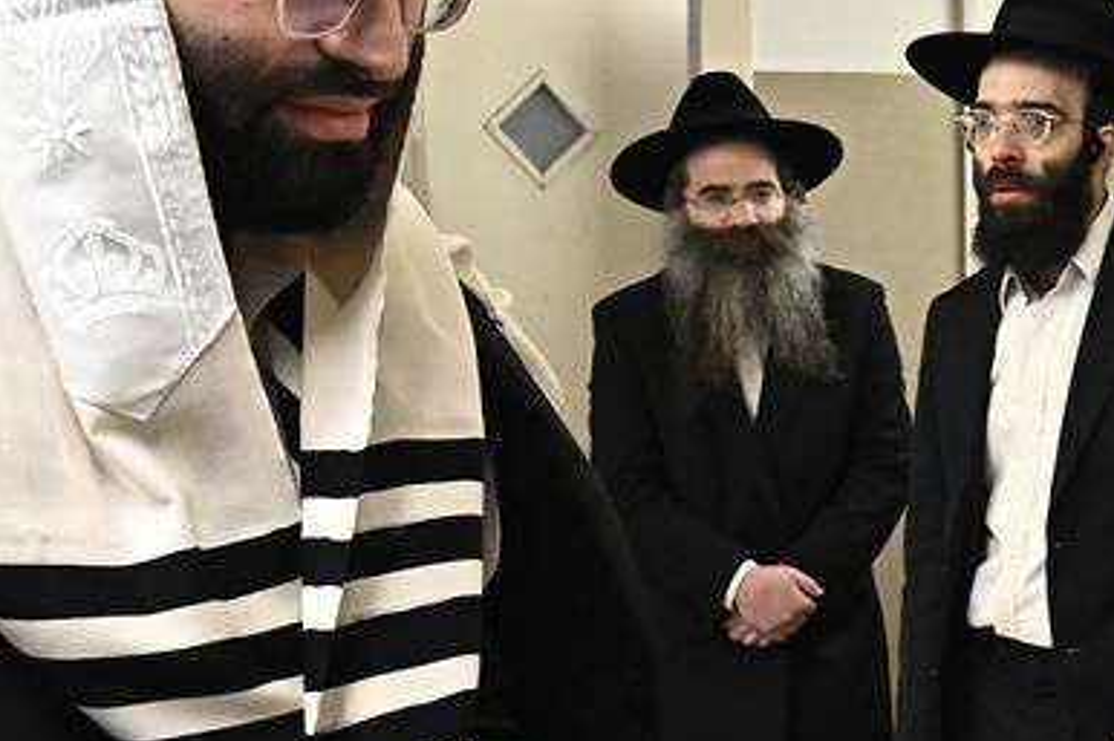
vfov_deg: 15.6
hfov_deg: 21.6
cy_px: 598
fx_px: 2691
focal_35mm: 87
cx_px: 1368
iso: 1600
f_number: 5.6
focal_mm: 24
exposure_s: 1/160
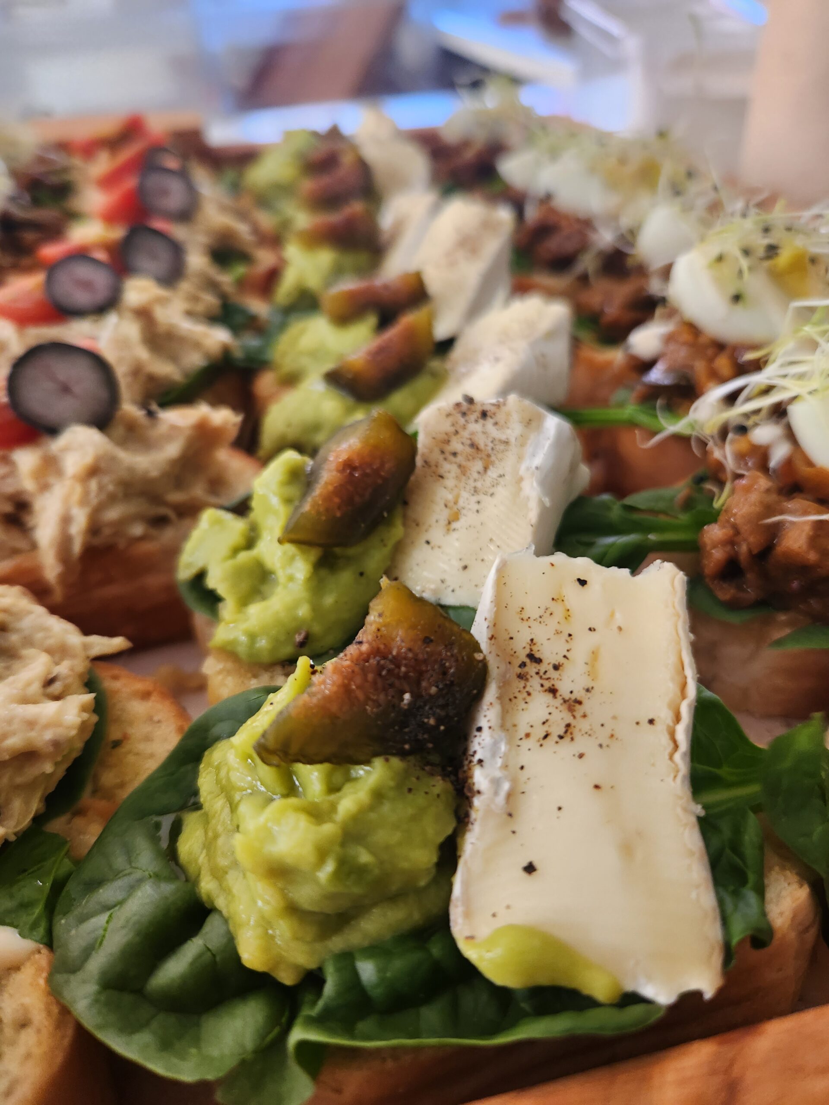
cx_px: 414
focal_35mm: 23
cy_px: 552
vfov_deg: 73.9
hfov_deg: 58.9
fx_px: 734
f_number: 1.8
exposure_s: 1/100
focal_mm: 5.4
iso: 200
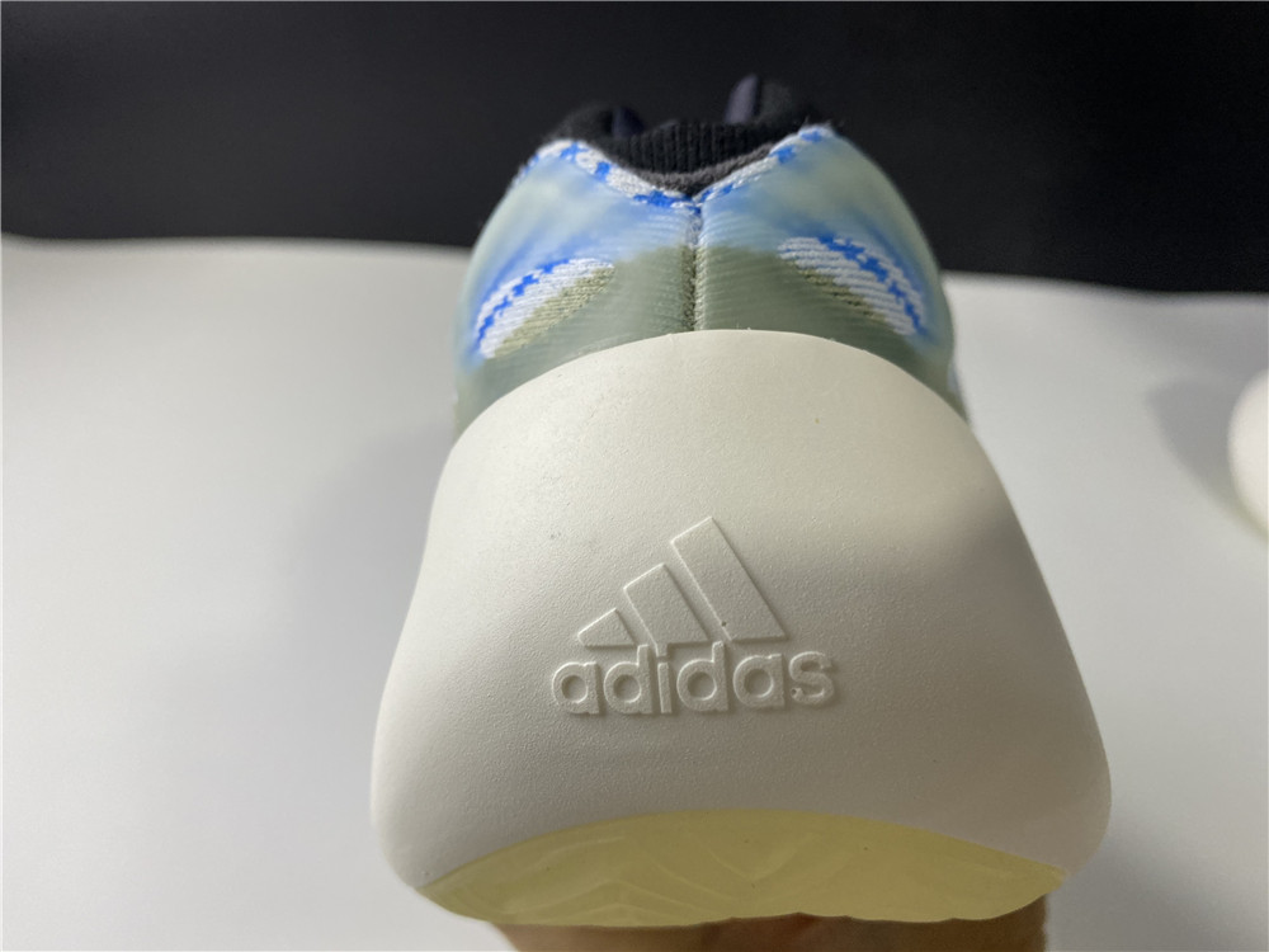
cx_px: 634
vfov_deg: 53.1
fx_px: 953
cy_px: 476
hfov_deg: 67.3
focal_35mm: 26
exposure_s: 1/121
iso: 100
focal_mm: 4.25
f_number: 1.8
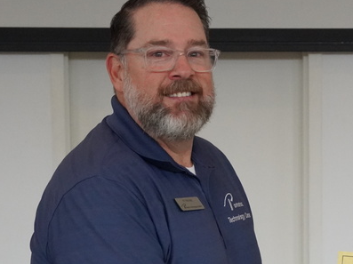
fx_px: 1518
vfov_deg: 9.9
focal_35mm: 149
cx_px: 317
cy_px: 241
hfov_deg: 13.2
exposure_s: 1/160
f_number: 5
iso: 3200
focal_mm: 40
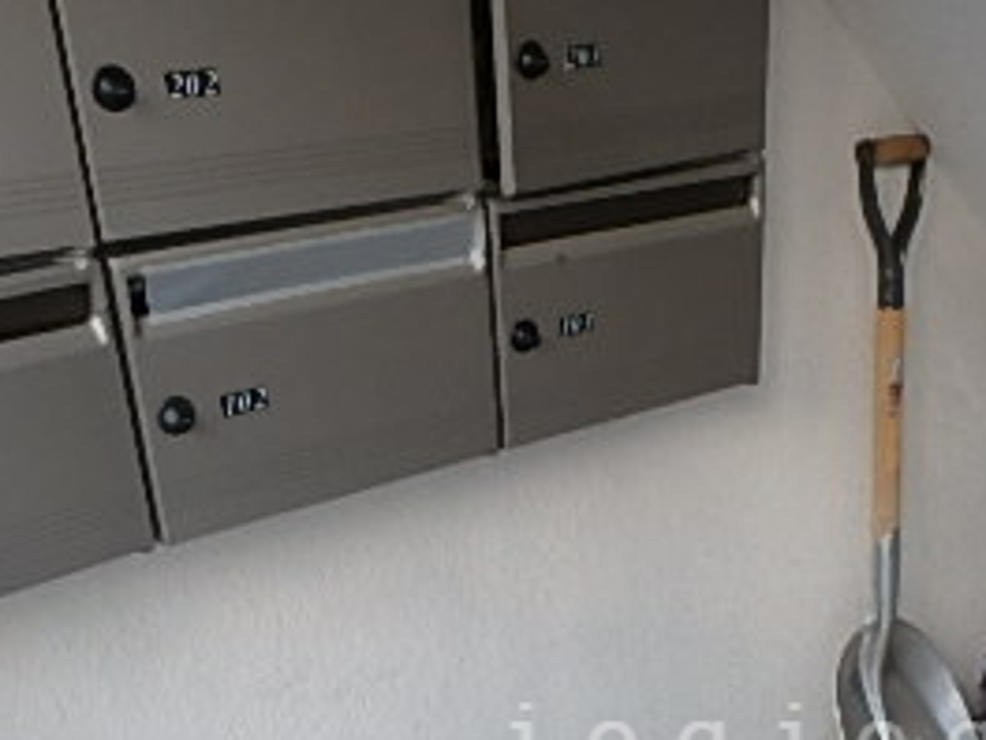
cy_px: 747
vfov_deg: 26.9
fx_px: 1453
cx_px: 758
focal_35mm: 51
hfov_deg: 36.5
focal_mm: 3.7
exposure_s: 1/30
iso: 250
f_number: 3.5
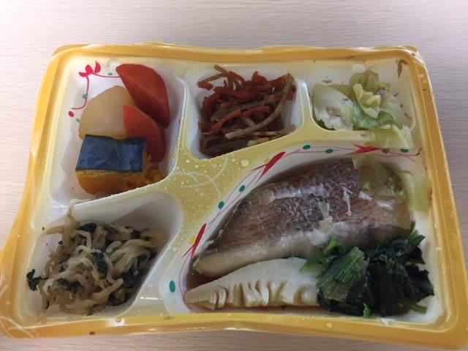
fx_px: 392
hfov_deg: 61.7
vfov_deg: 48.2
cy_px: 176
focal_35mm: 29
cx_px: 234
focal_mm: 4.15
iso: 250
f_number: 2.2
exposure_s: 1/24
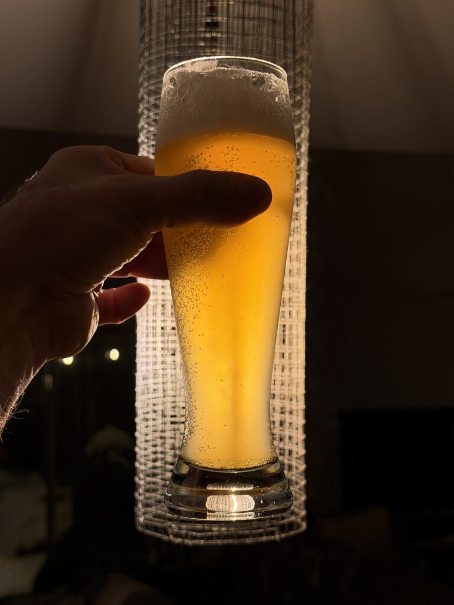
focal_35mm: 48
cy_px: 302
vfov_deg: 39.7
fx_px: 839
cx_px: 227
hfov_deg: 30.3
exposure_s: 1/60
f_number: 1.78
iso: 200
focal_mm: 6.76
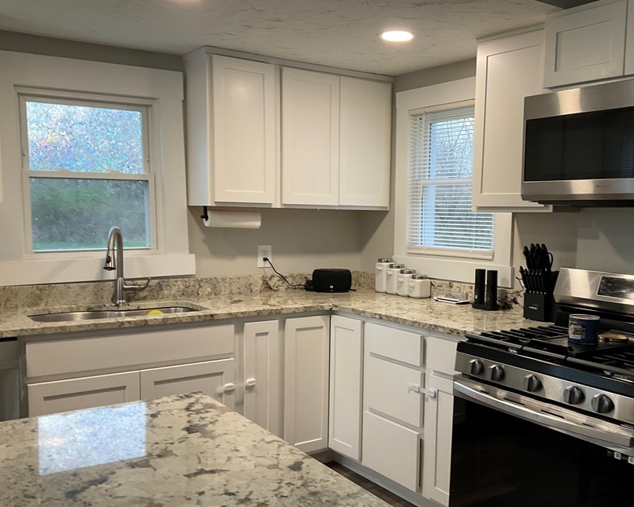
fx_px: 676
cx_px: 393
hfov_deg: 49.8
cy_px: 284
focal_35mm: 36
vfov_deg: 41.1
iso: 64
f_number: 1.8
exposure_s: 1/60
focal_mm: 3
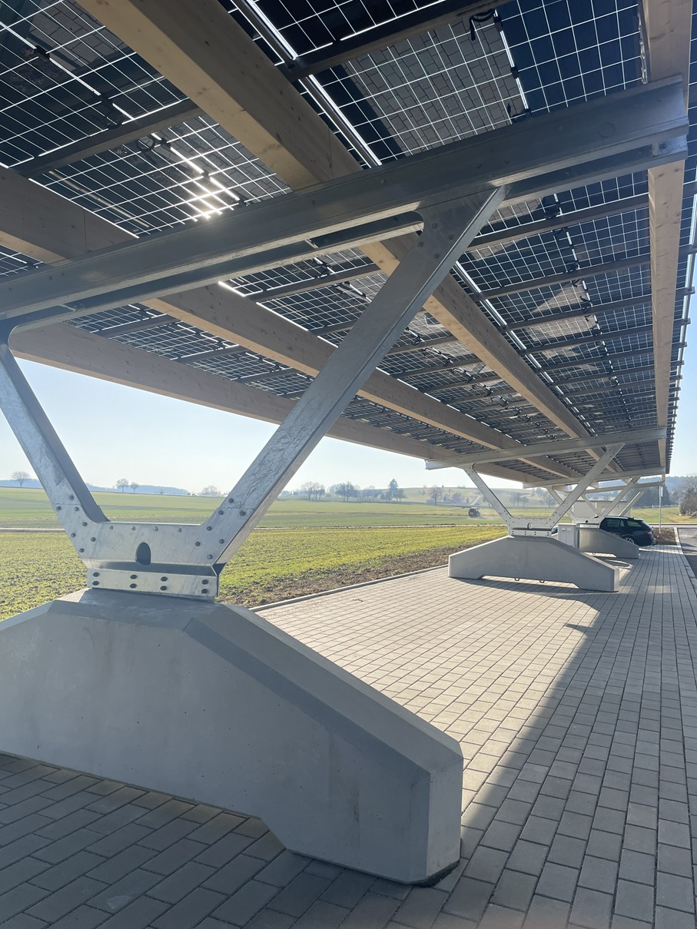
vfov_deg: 67.3
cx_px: 348
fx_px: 698
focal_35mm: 26
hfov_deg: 53.1
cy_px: 464
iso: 32
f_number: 1.6
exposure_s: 1/1984
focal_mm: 4.2
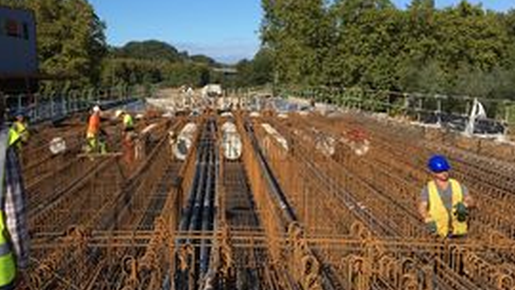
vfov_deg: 29.0
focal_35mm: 41
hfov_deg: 48.9
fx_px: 560
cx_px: 191
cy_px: 154
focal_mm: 4.15
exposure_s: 1/1672
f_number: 2.2
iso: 25
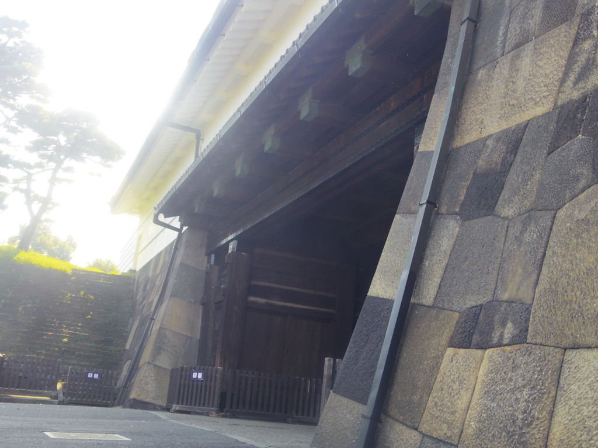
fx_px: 691
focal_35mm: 40
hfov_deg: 46.8
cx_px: 299
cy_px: 224
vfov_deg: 36.0
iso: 200
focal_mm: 7.2
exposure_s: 1/160
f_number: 4
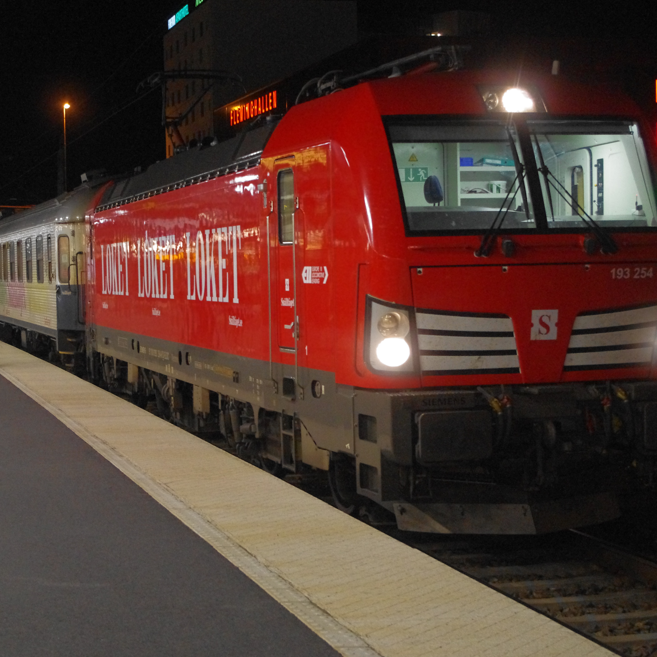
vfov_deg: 22.5
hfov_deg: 22.5
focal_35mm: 77
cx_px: 287
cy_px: 330
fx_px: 1653
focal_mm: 40
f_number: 4.5
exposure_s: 1/50
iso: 3200
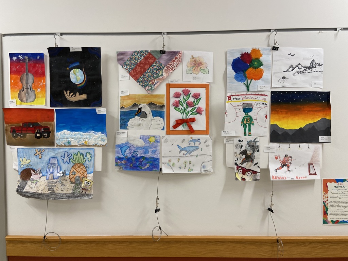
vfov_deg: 53.1
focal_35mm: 26
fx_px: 261
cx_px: 174
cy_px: 130
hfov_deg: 67.3
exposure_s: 1/75
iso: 80
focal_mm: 4.25
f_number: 1.8
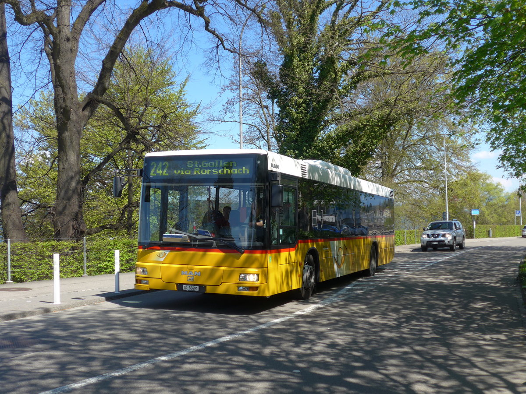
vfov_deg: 35.1
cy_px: 197
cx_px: 263
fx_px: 623
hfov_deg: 45.8
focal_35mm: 41
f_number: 2.8
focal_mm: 8.4
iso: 80
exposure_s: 1/1000
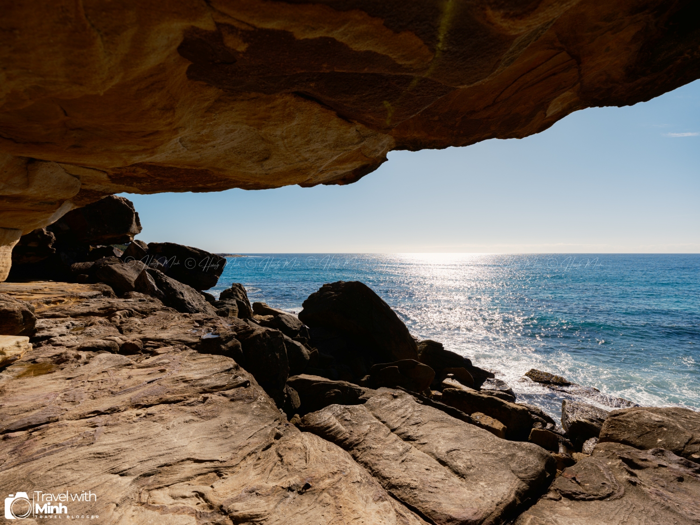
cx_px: 350
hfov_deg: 94.5
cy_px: 262
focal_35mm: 16
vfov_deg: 78.1
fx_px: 324
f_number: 8
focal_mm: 20
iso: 200
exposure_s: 1/280
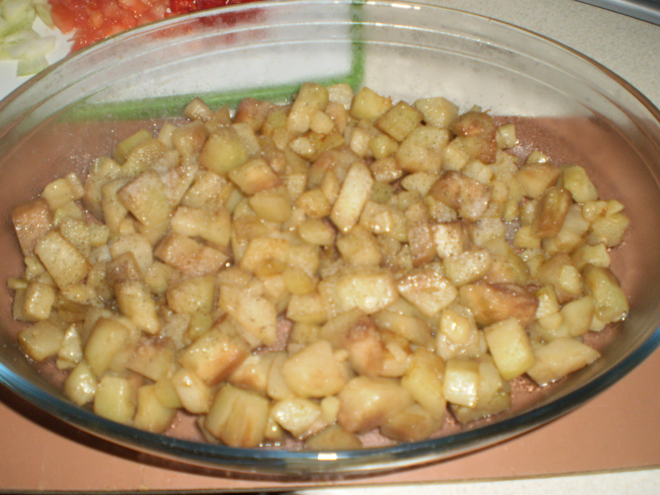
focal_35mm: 36
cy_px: 248
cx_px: 330
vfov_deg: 39.7
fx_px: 686
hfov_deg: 51.4
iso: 125
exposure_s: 1/30
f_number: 3.1
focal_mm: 6.3
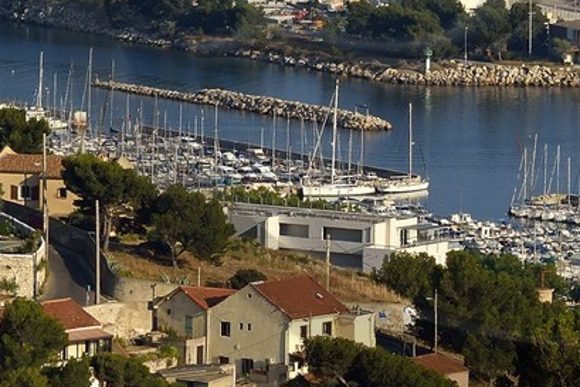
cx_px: 594
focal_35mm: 399
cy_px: -174
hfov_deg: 5.2
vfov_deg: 3.4
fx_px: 6430
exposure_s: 1/320
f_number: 13
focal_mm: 102
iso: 200
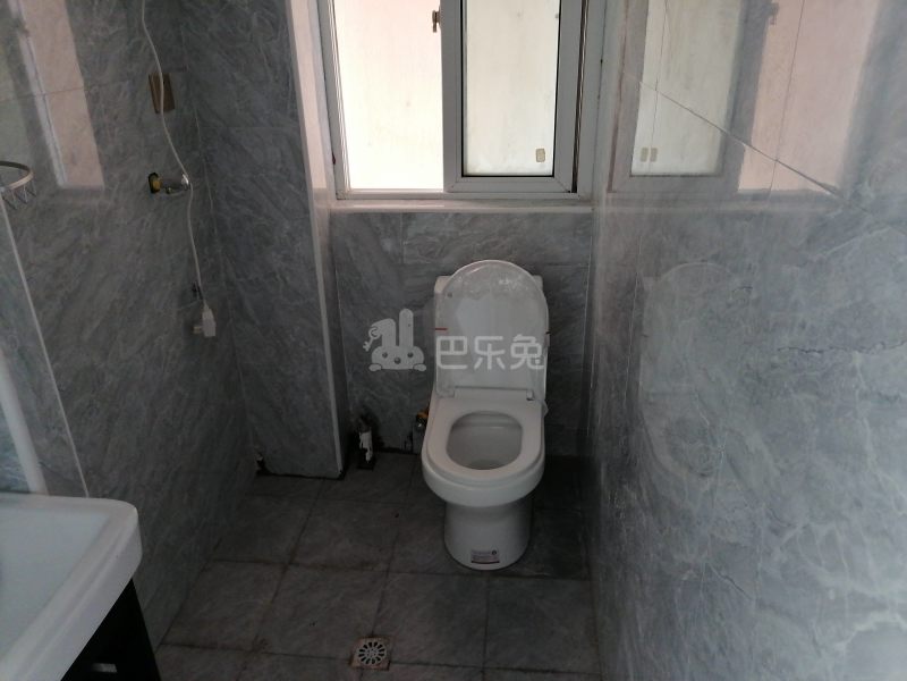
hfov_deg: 67.3
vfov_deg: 53.1
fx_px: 681
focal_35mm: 26
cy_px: 340
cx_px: 454
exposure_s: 1/25
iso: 320
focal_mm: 5.3
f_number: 1.8
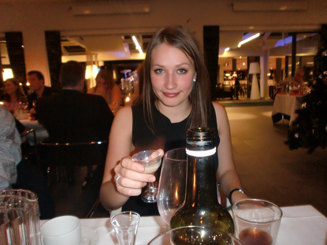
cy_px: 122
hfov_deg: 67.3
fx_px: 246
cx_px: 164
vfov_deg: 53.1
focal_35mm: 26
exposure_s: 1/20
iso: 400
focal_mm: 4.65
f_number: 2.6
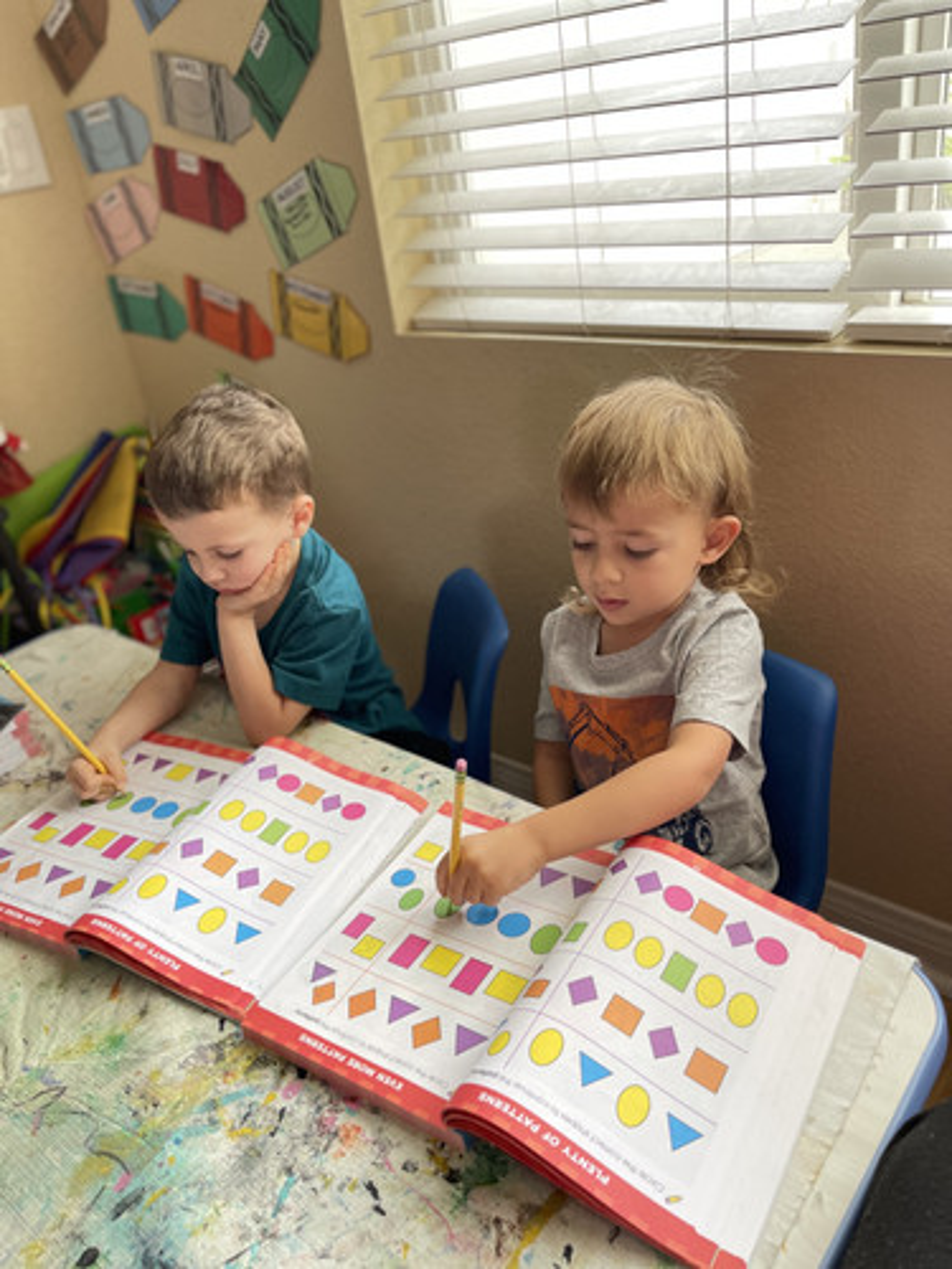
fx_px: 953
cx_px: 476
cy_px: 634
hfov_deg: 53.1
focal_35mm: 26
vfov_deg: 67.3
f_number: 1.6
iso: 125
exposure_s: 1/60
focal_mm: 5.1
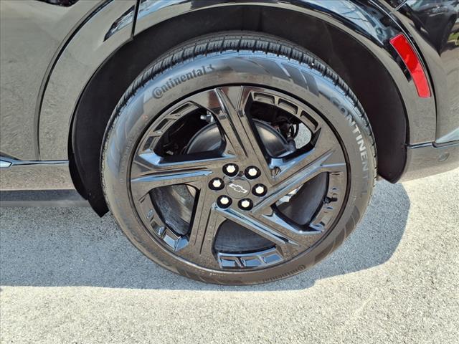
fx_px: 358
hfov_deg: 65.3
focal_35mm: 27
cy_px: 172
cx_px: 230
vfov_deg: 51.4
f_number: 1.9
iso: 40
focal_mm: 3.58
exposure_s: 1/435
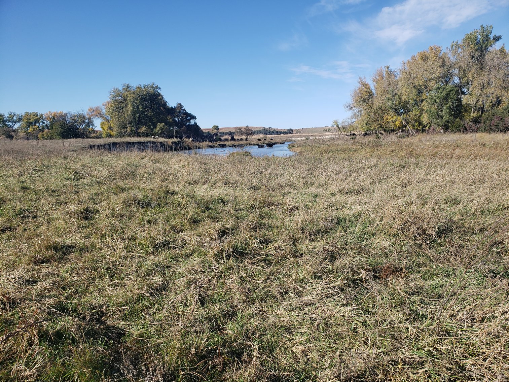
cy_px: 191
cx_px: 254
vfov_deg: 53.1
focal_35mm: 26
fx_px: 382
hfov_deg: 67.3
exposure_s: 1/1145
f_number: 2.4
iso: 50
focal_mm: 4.3
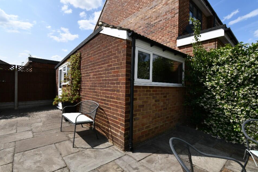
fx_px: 115
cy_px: 86
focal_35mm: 16
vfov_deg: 73.7
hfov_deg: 96.7
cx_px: 126
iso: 100
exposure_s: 1/250
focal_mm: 10
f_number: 9
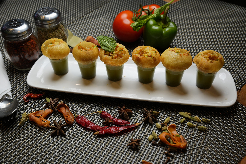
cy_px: 82
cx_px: 123
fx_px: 256
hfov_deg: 51.4
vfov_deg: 35.6
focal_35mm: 37
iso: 640
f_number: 8
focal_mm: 37.4
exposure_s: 1/100
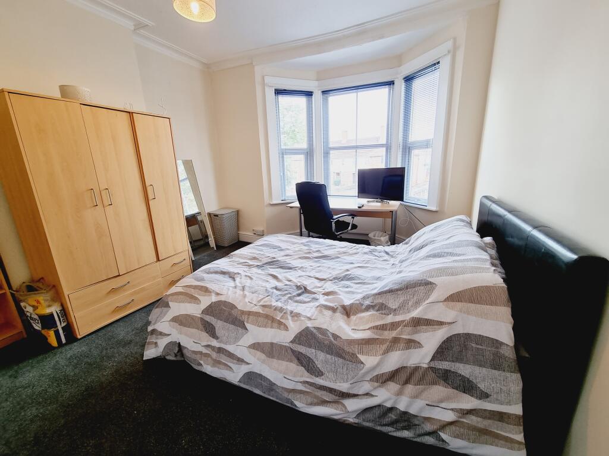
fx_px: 229
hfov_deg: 106.2
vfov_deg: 89.9
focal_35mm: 13
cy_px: 228
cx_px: 304
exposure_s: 1/50
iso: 100
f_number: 2.2
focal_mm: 2.2
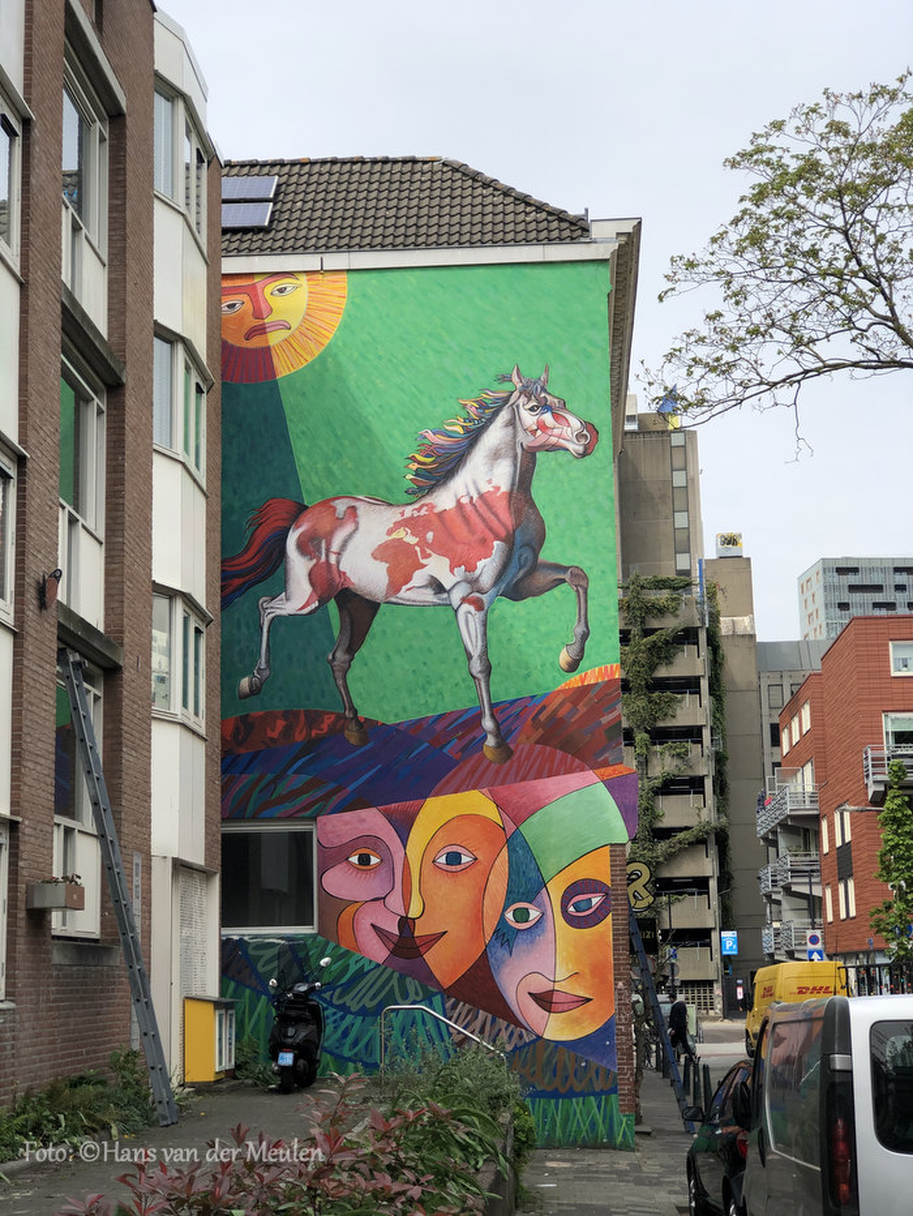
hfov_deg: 25.7
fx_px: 2003
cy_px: 608
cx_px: 456
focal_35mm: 57
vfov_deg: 33.8
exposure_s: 1/631
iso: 20
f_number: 2.8
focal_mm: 6.6
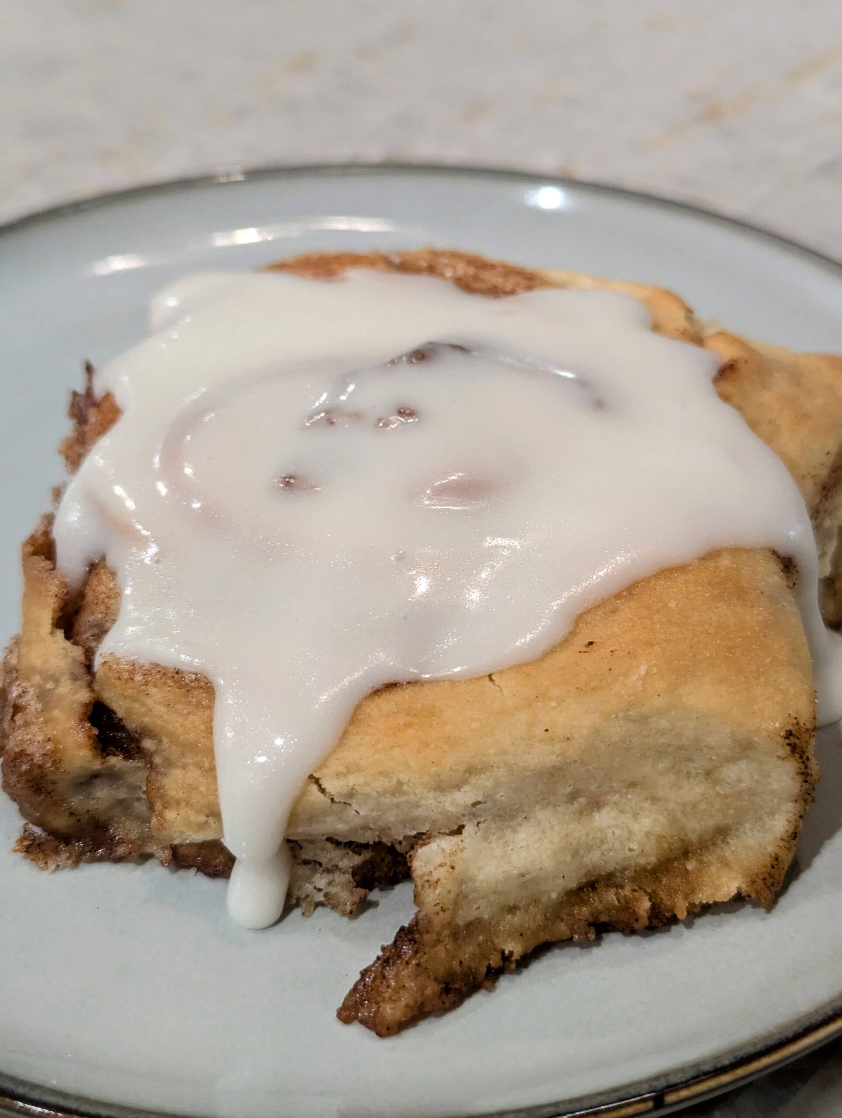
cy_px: 559
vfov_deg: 39.6
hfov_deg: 30.3
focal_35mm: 48
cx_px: 421
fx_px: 1553
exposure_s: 1/40
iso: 208
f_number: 1.85
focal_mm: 6.81
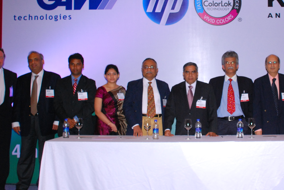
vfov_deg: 25.1
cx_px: 209
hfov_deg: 36.1
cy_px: 71
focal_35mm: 54
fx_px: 427
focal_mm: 20
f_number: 5
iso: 640
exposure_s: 1/50
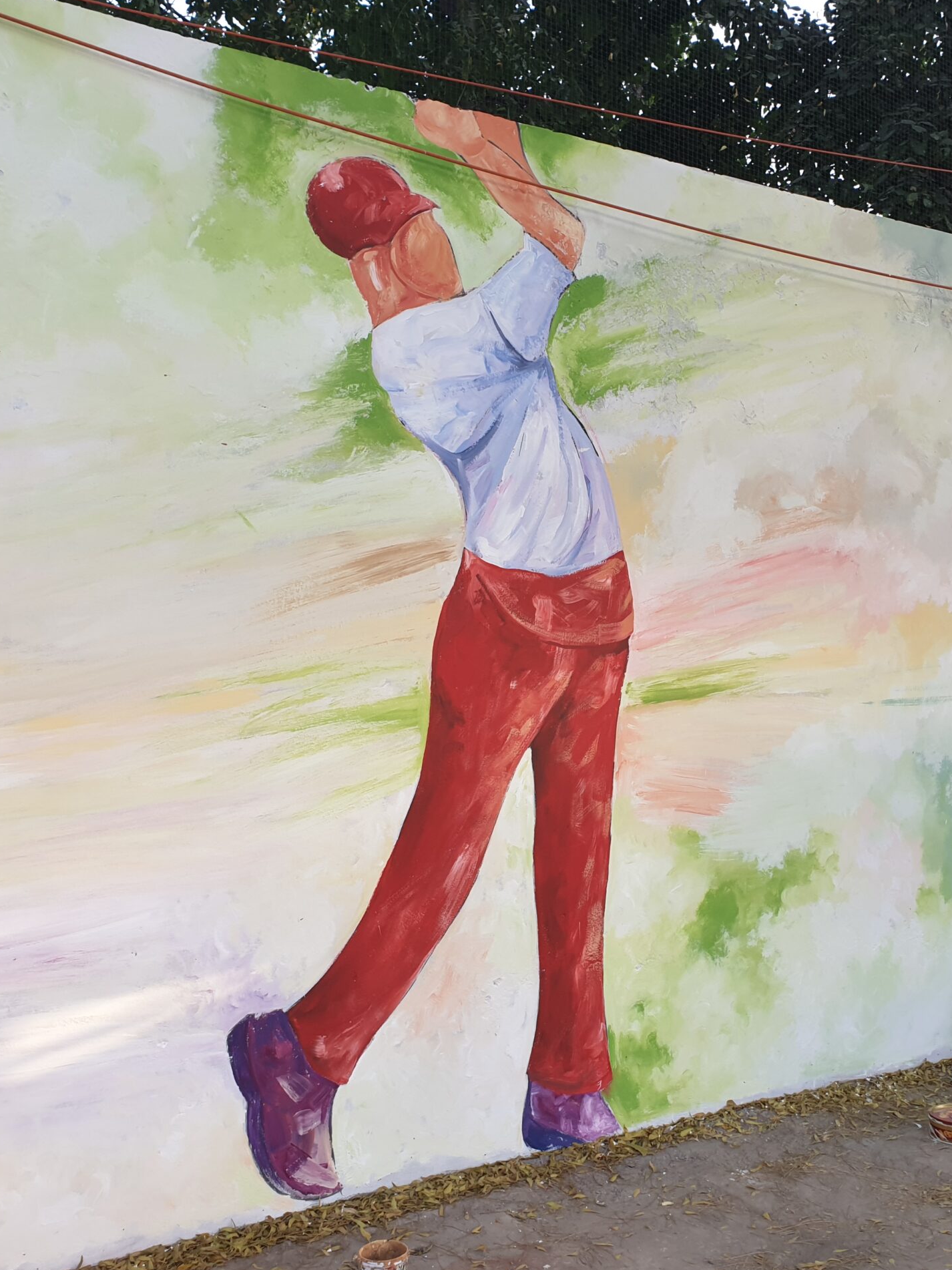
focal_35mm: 35
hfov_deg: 40.3
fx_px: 1284
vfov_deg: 52.6
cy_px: 632
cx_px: 612
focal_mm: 4.3
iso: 64
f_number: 2.4
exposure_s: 1/100
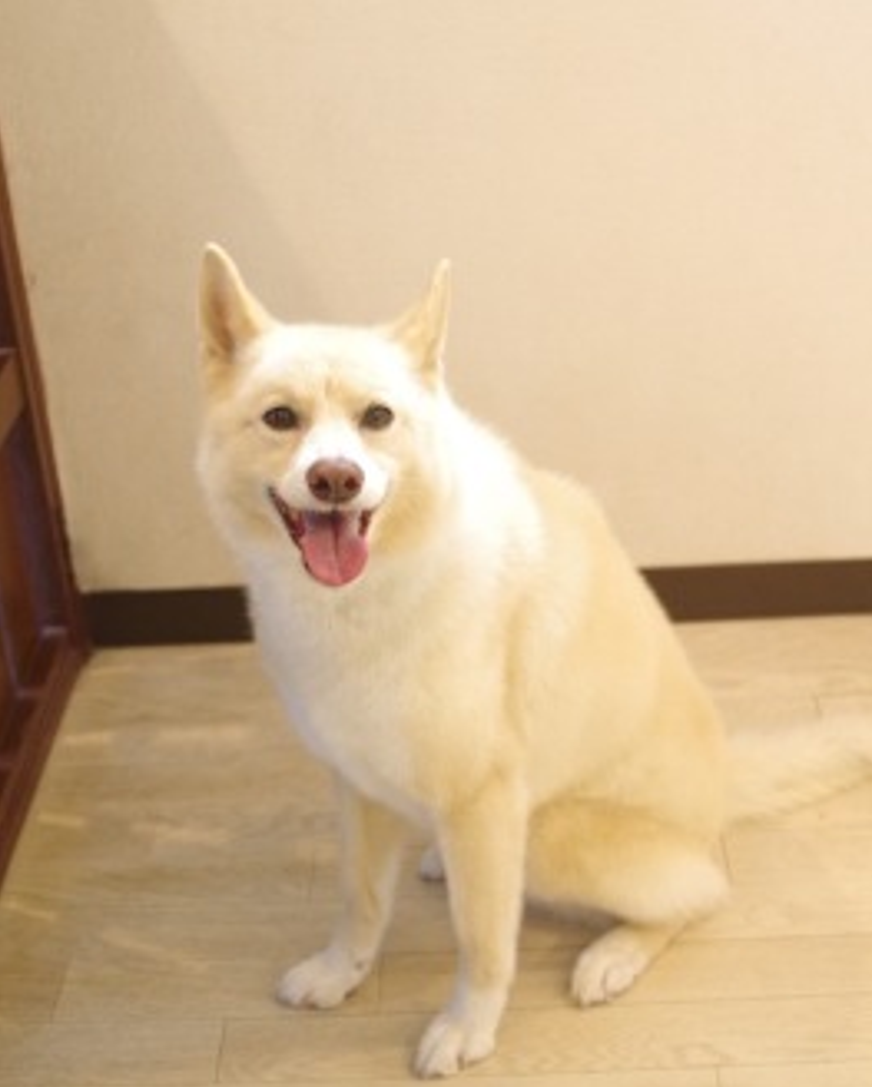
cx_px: 438
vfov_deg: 38.7
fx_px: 1546
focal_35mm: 48
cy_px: 550
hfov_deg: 31.5
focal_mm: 28
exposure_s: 1/100
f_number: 2.8
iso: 2000
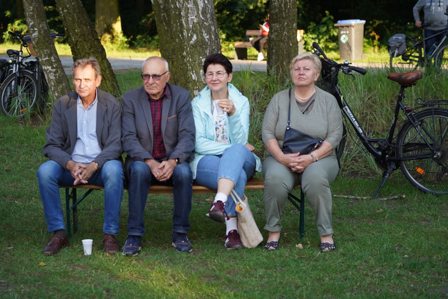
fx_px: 1058
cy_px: 150
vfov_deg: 16.1
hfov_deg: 23.9
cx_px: 224
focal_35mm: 85
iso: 160
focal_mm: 85
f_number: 4.5
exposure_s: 1/100
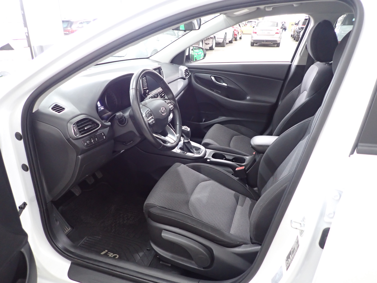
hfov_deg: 69.4
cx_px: 188
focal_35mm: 25
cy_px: 142
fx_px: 272
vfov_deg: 54.9
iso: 400
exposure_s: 1/30
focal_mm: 4.5
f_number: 2
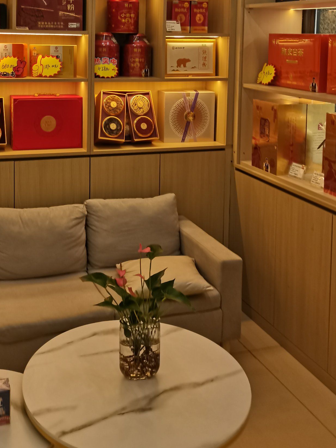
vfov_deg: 41.7
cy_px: 83
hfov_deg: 33.2
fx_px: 557
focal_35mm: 43
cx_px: 105
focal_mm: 5.58
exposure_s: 1/100
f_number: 1.8
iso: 80
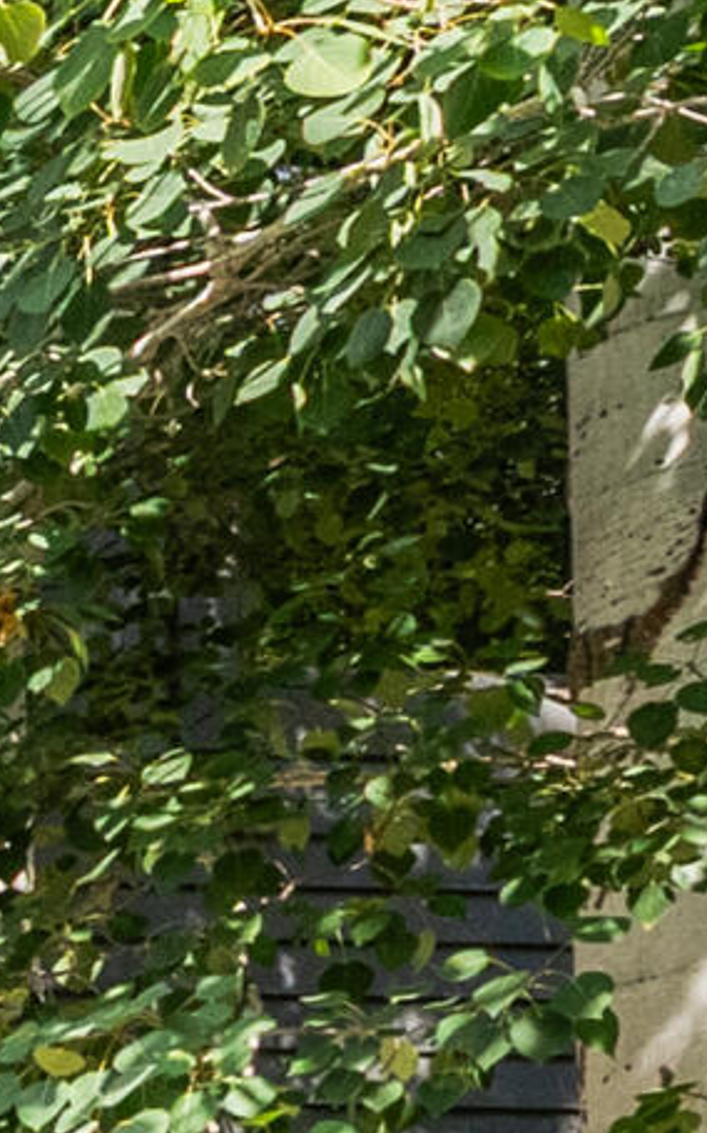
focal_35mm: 124
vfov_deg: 14.9
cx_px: -2255
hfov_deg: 7.2
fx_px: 3838
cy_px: 1936
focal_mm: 18.5
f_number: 16
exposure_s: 1/160
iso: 640
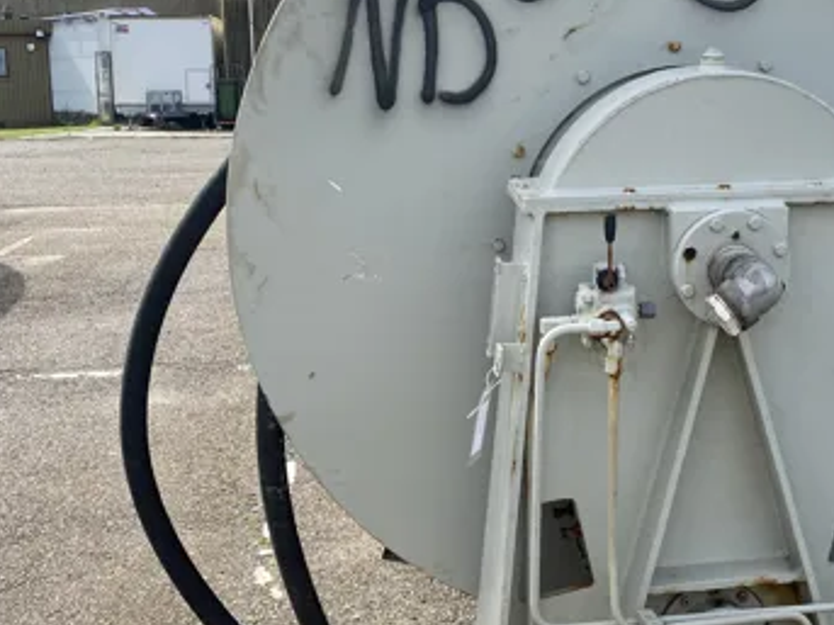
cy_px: 266
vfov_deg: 30.8
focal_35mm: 47
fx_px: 1132
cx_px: 564
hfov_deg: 39.9
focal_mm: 4.25
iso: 32
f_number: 1.8
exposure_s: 1/1898
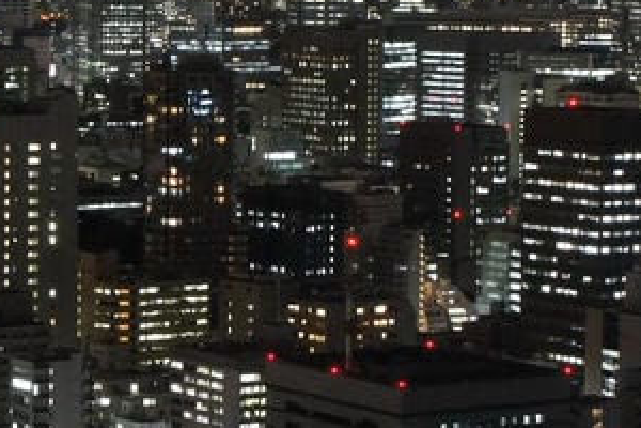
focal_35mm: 172
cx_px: 194
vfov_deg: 8.0
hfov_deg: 11.9
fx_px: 3062
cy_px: 189
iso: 1600
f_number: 9
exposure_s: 1
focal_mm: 29
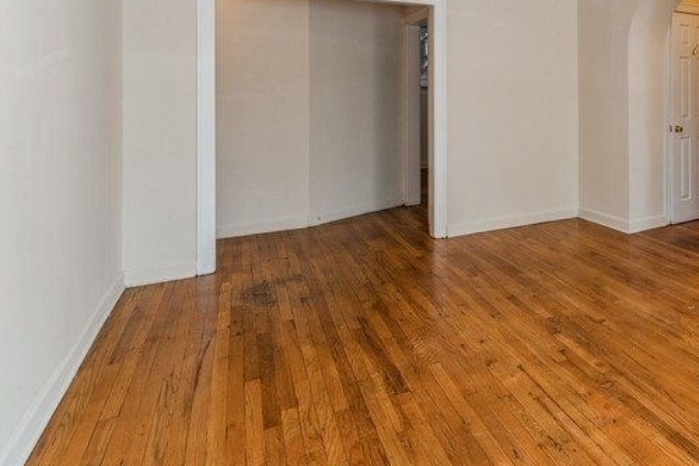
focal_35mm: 27
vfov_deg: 45.5
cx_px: 621
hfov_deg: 58.3
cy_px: 91
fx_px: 524
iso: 400
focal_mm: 15
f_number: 8
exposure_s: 1/6
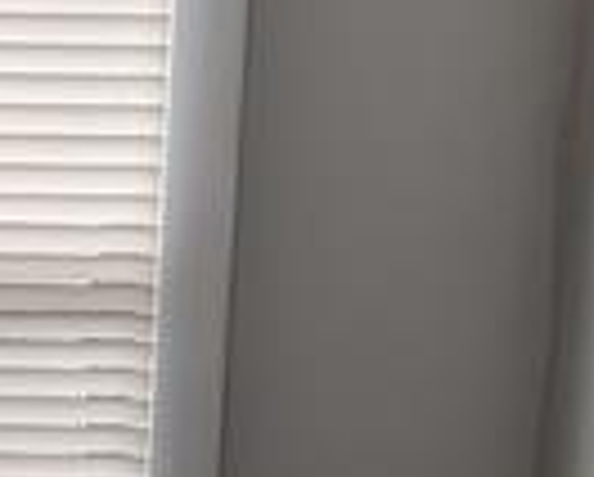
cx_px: -76
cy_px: 1040
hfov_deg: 13.8
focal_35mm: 136
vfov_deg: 10.2
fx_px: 2394
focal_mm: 6.9
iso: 18
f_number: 1.68
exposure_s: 1/35.2
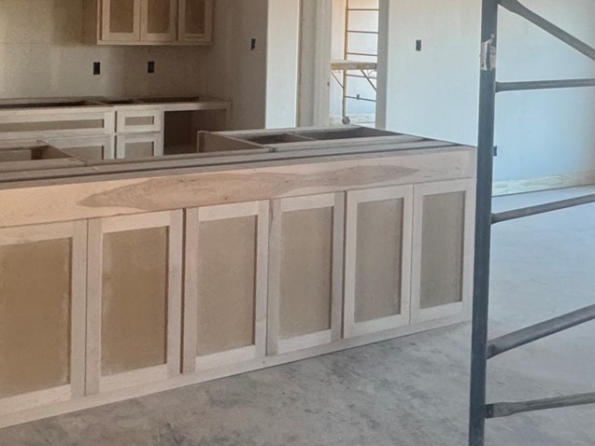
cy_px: 46
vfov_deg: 30.8
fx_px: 774
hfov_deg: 40.9
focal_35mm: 45
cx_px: 149
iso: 320
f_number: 2.2
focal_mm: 2.22
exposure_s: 1/99
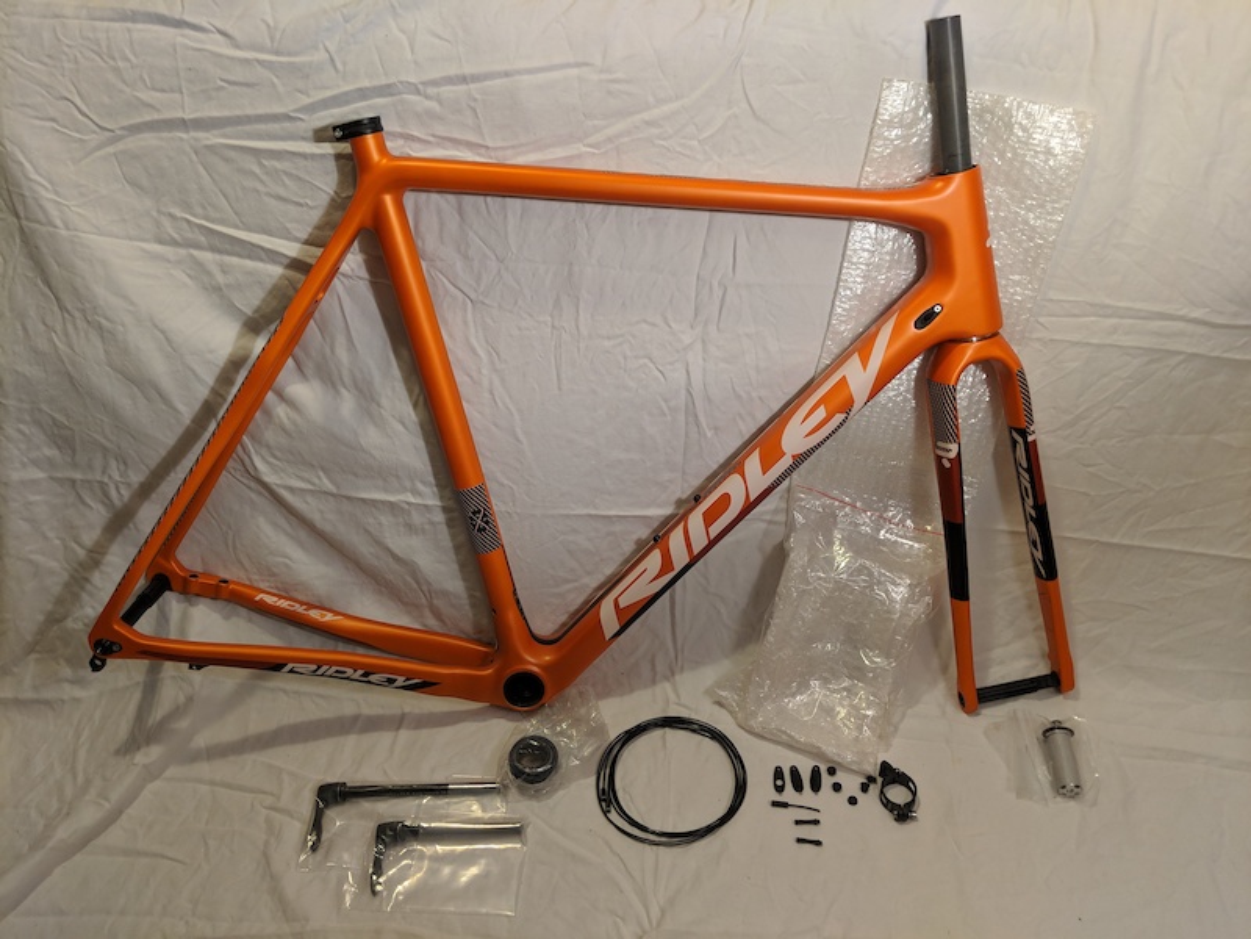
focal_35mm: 27
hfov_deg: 65.3
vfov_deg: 51.4
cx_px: 626
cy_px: 470
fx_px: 976
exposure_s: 1/60
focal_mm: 4.44
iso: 269
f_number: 1.8
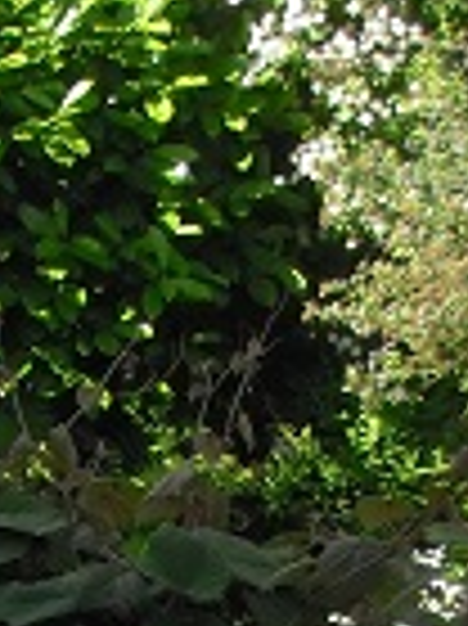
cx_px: -252
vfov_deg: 11.4
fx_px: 2961
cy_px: 1040
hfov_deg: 8.8
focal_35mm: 164
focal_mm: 6.7
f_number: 3.5
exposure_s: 1/200
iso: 100
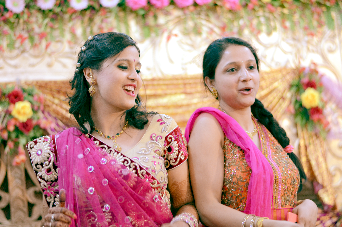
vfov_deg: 18.1
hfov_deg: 27.0
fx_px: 711
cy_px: 114
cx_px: 171
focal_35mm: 75
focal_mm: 50
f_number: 1.8
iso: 800
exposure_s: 1/200
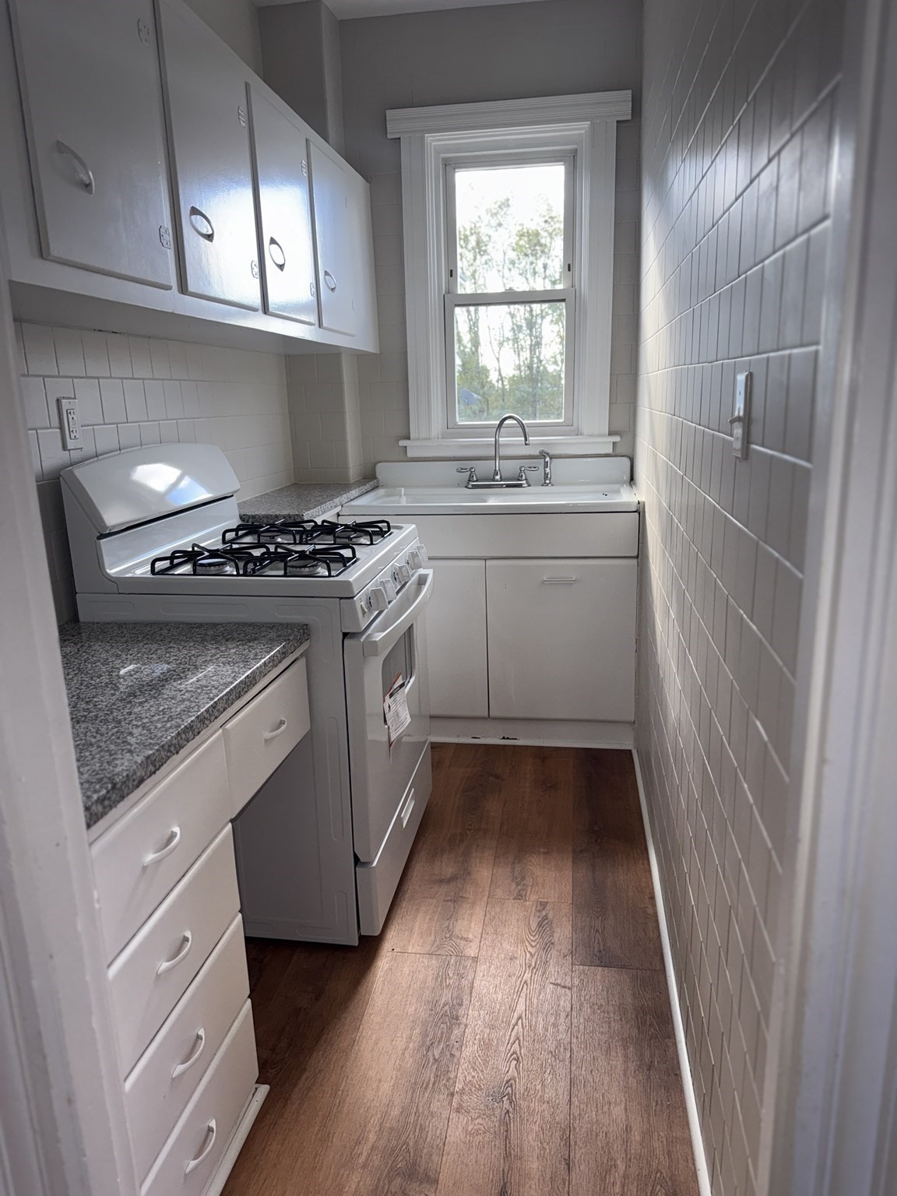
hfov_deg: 56.8
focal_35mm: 24
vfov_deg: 71.6
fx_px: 829
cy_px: 598
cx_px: 448
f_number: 1.78
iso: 160
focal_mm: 6.76
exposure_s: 1/241
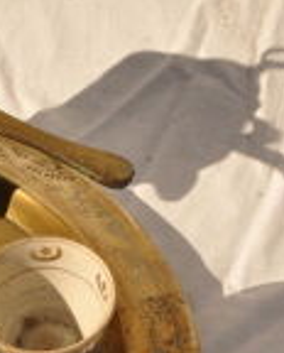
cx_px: -289
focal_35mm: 243
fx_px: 2542
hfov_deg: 6.2
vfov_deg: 7.9
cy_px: 303
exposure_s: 1/800
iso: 800
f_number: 14
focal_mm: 52
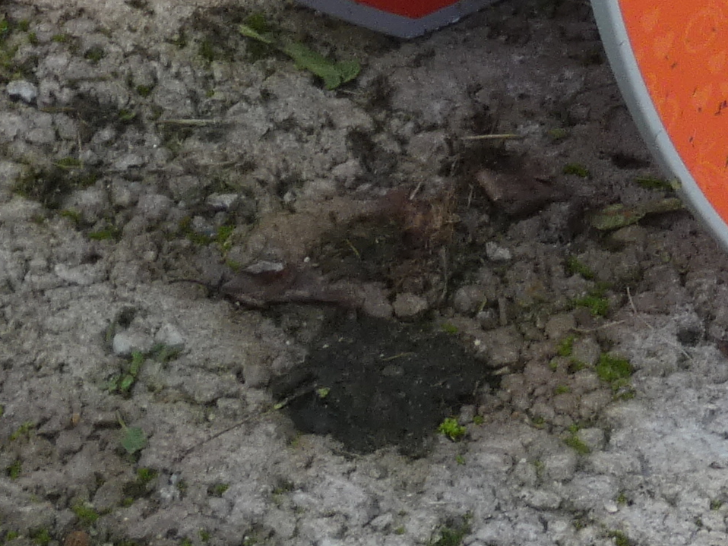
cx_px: 1230
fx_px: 7952
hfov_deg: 5.2
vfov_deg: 3.9
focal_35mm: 378
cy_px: -659
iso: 125
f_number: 4.4
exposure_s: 1/80
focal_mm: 13.3
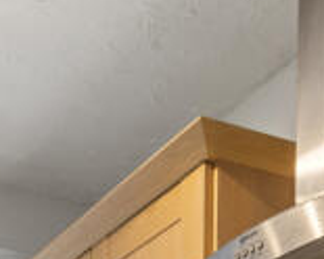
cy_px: 594
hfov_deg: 21.2
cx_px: 0
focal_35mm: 87
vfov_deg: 13.6
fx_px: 834
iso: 200
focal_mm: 14
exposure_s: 1.6
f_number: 16
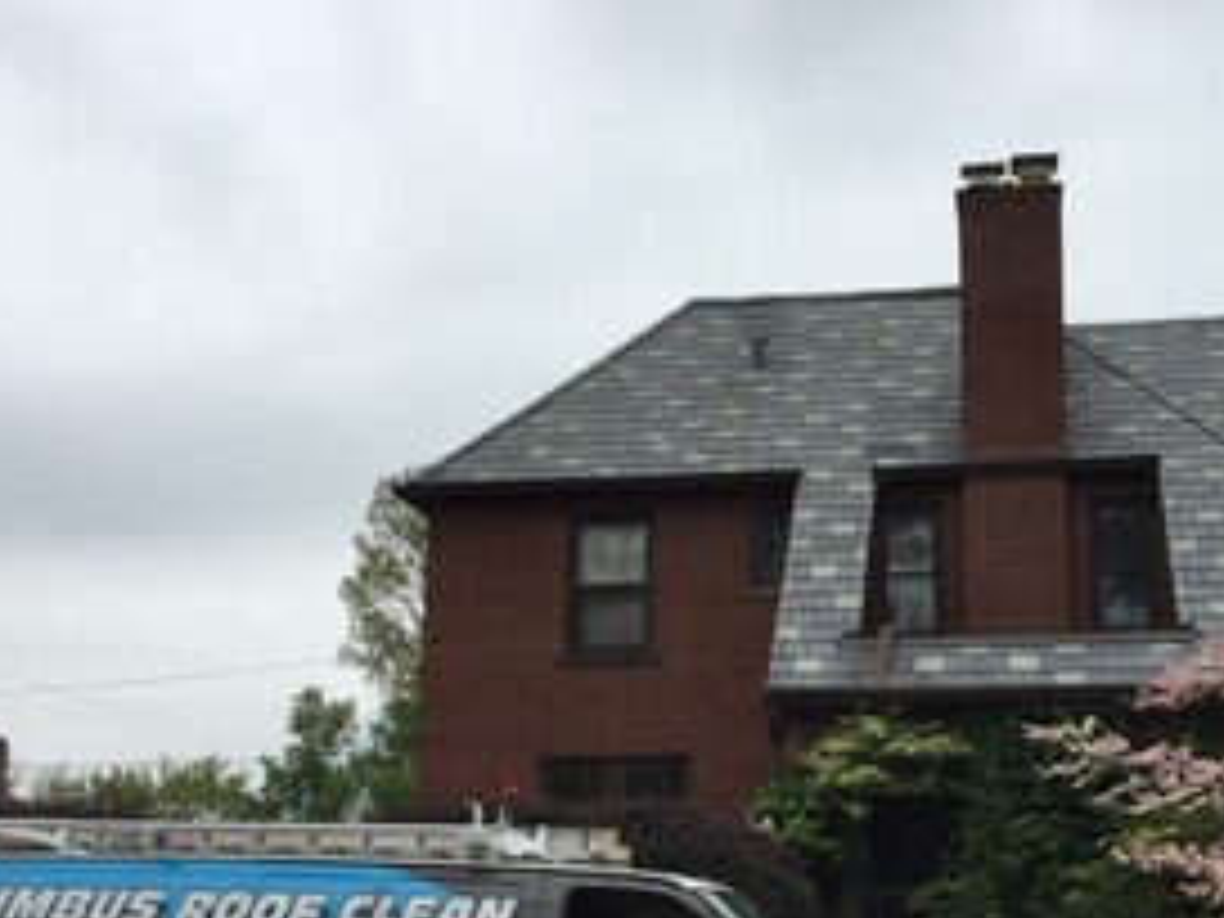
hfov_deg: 39.4
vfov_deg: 29.9
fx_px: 1697
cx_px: 774
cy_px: 648
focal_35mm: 48
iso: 32
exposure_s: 1/1319
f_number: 2.2
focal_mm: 4.15
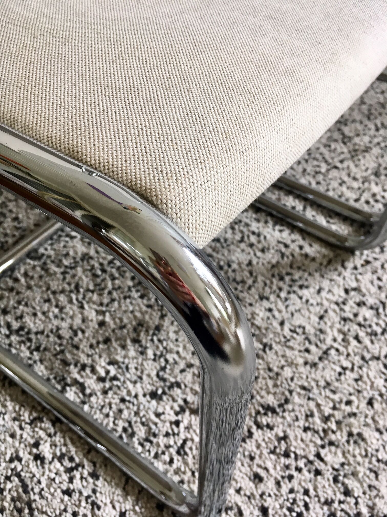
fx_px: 432
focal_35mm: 29
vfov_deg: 61.7
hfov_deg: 48.2
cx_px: 194
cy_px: 258
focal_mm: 4.15
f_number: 2.2
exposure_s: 1/33
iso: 32
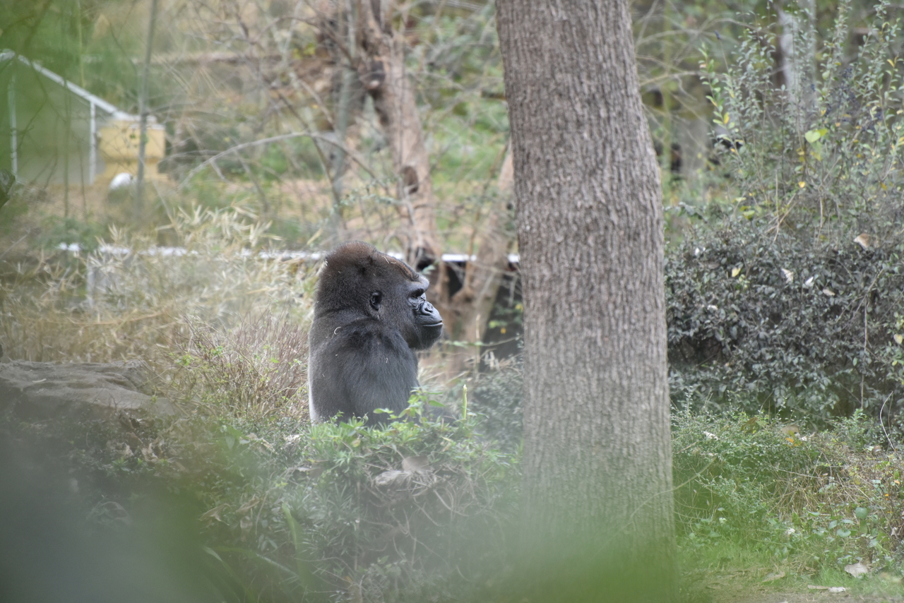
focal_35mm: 300
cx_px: 452
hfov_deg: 6.9
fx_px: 7535
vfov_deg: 4.6
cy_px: 302
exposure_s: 1/640
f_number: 5.6
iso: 2200
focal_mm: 300
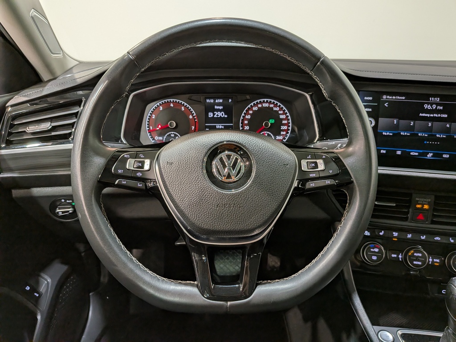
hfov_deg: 71.6
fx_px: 316
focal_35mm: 24
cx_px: 228
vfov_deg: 56.8
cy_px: 171
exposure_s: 1/60
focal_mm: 4.53
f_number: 1.7
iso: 109
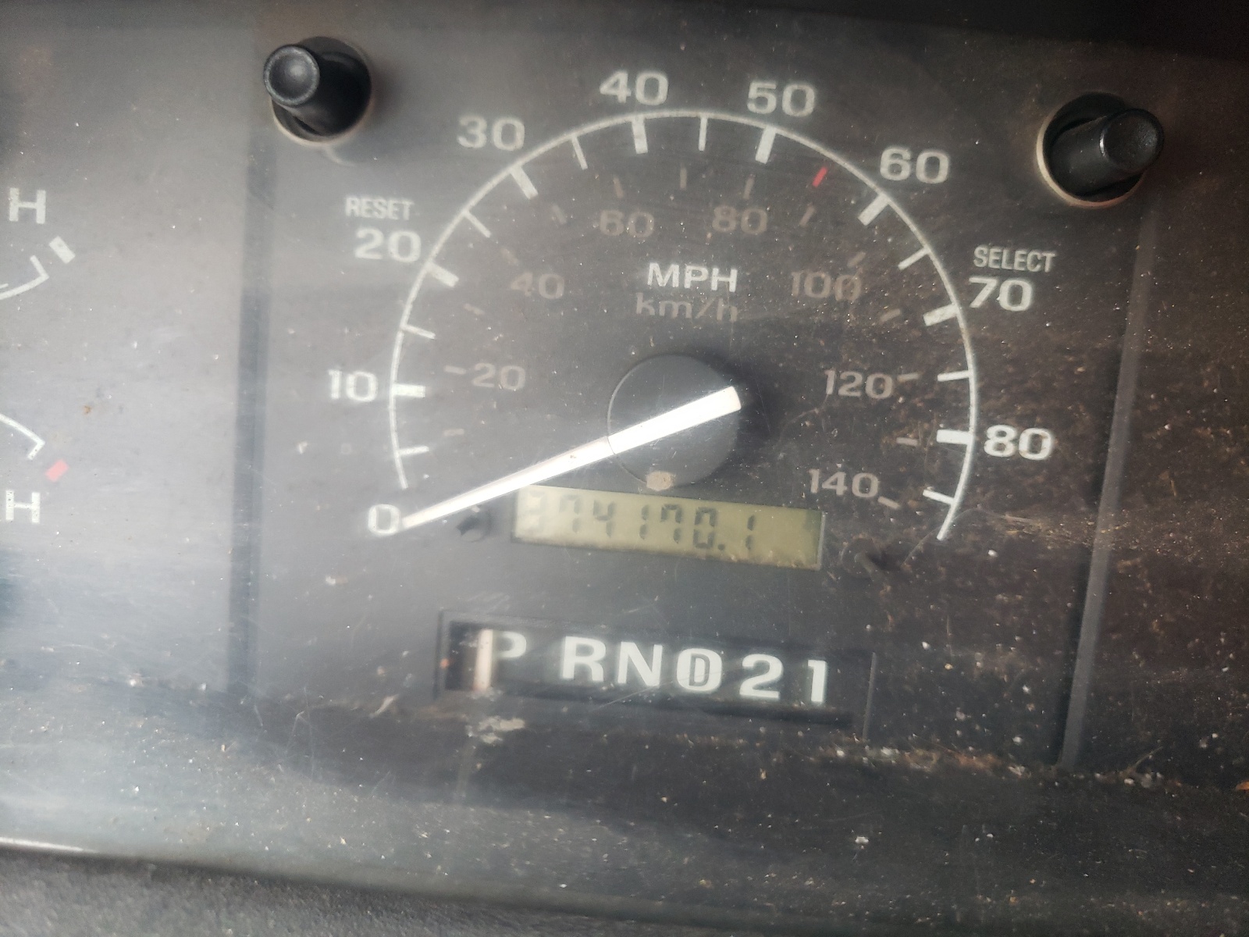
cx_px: 624
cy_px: 468
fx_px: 938
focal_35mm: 26
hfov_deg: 67.3
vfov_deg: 53.1
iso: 191
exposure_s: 1/60.2
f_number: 1.5
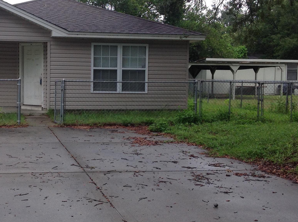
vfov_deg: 24.7
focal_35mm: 59
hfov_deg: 32.2
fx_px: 507
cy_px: 108
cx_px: 77
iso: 50
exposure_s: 1/775
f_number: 2.4
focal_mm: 4.28
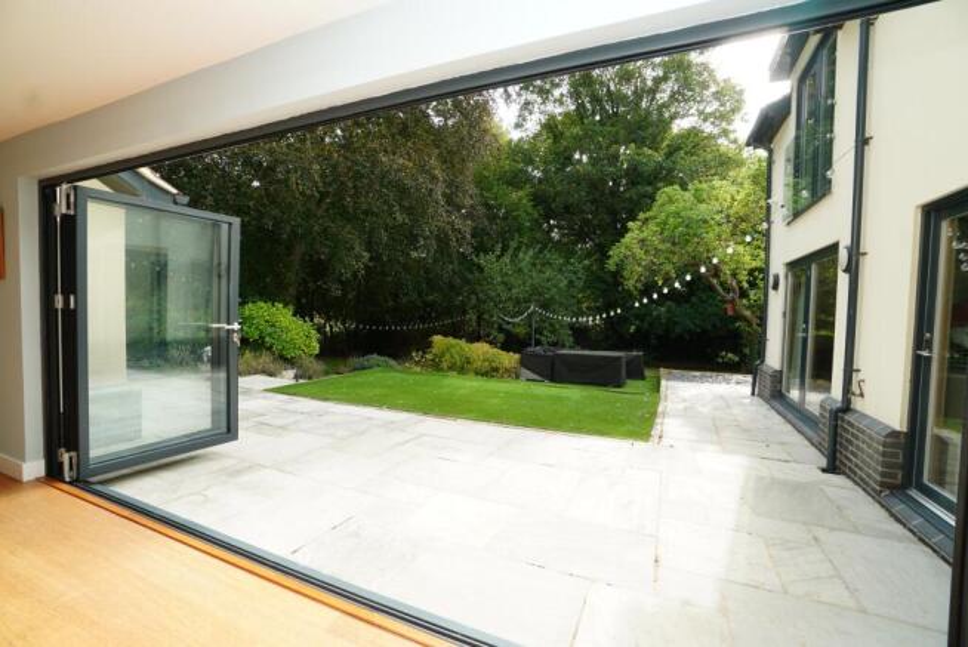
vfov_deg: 77.4
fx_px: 404
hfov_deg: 100.4
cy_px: 324
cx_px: 484
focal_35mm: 15
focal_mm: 10
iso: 400
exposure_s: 1/160
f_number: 7.1
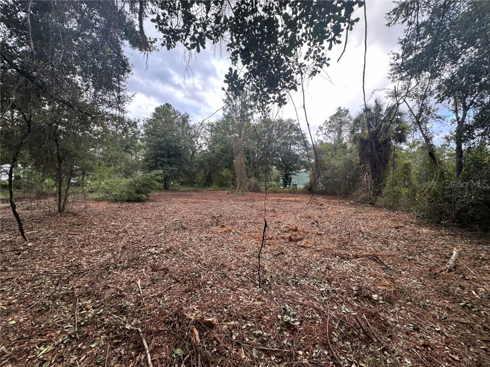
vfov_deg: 85.7
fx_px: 198
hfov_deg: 102.1
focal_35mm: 14
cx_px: 245
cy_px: 184
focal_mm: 2.22
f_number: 2.2
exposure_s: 1/99
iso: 50
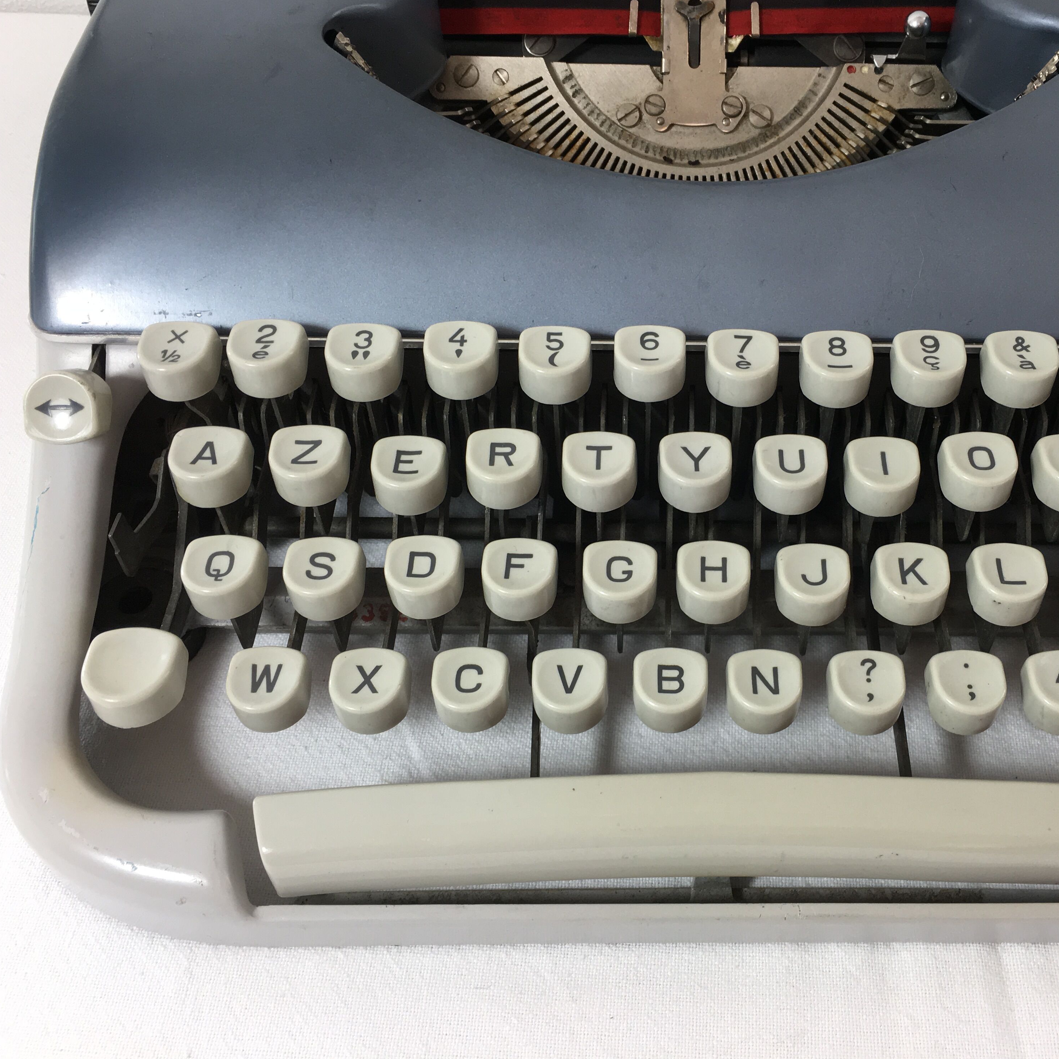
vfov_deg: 47.2
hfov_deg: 46.7
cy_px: 518
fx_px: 1211
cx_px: 679
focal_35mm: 35
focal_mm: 4.15
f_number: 2.2
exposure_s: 1/100
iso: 40
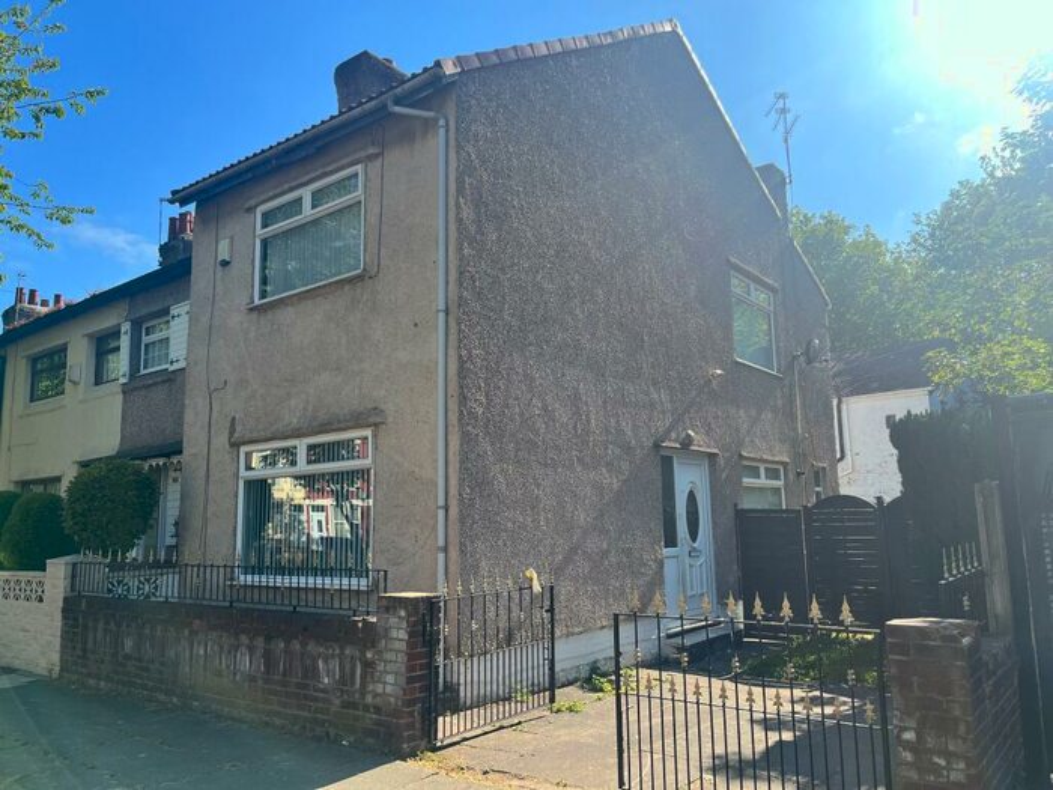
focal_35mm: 26
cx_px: 526
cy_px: 395
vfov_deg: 53.1
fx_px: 791
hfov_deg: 67.3
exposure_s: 1/1721
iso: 50
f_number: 1.6
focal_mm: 5.1
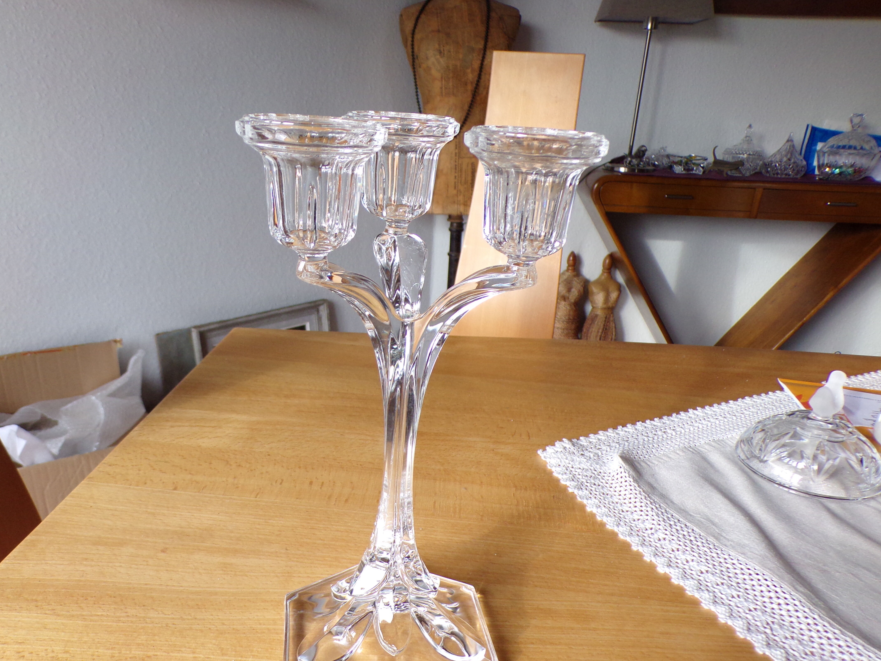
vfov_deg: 48.0
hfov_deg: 61.6
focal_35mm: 29
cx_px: 413
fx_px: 738
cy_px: 391
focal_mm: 4.3
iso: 133
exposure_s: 1/34
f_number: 3
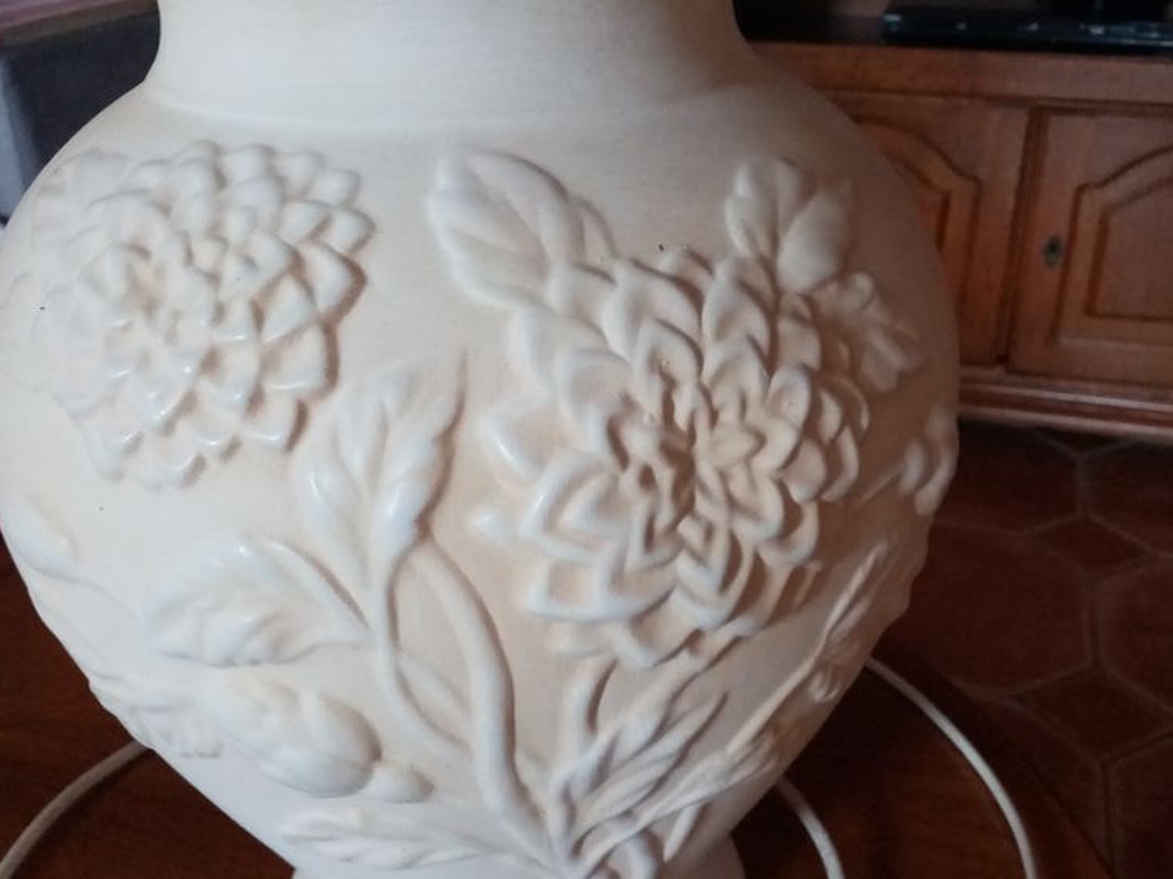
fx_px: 1186
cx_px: 584
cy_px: 436
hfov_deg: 52.6
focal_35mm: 35
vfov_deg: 40.7
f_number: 1.8
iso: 814
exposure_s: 1/20
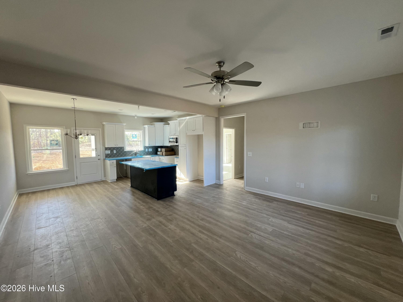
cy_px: 151
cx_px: 202
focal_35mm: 13
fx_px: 151
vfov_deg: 89.9
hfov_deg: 106.2
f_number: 1.8
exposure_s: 1/99
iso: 80
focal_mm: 1.57
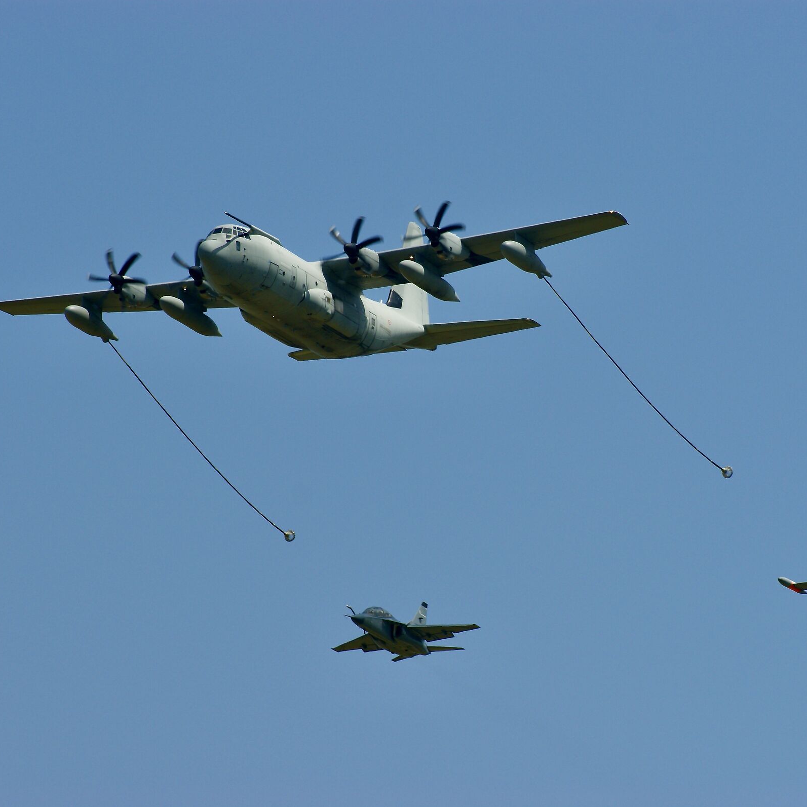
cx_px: 457
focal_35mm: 403
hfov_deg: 4.3
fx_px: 10629
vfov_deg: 4.3
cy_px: 403
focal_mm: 210
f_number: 8
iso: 100
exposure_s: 1/500
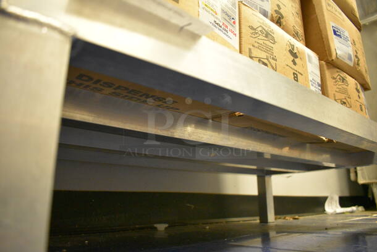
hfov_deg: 67.3
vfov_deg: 48.0
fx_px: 283
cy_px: 126
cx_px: 188
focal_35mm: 27
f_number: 3.5
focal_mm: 18
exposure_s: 1/125
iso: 4500
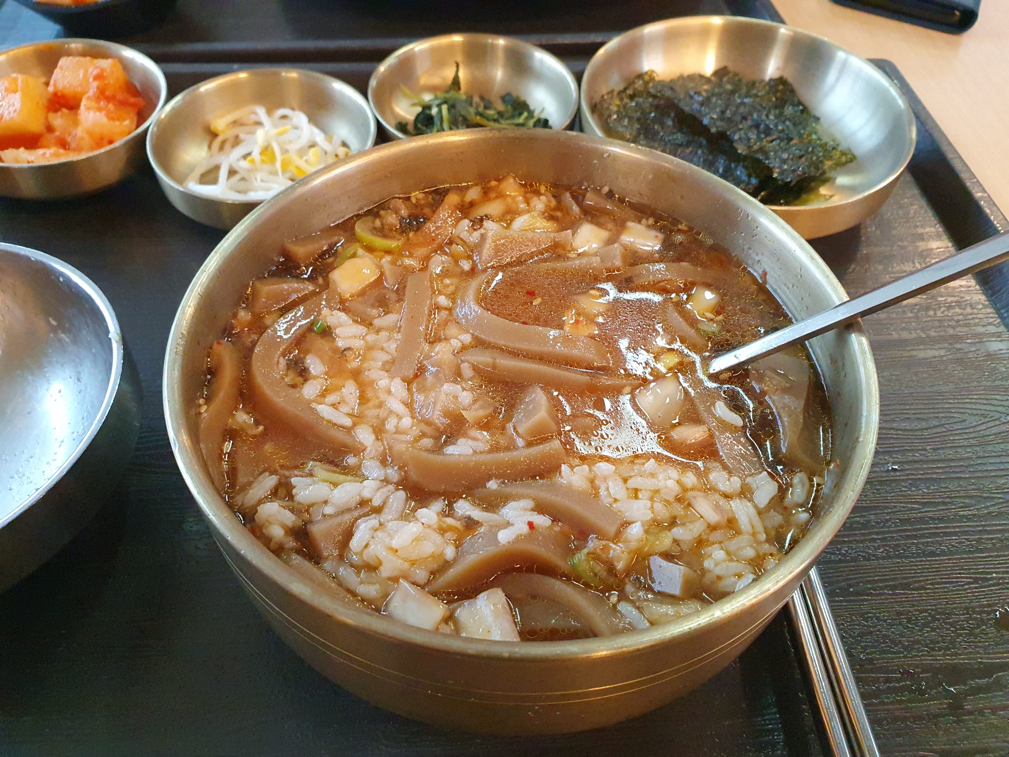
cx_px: 504
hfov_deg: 67.3
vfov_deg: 53.1
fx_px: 758
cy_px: 378
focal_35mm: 26
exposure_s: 1/120
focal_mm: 4.32
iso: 640
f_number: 2.4
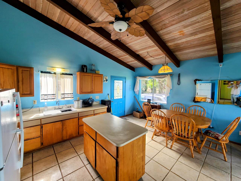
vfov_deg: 89.9
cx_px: 120
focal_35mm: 13
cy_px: 90
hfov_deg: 106.2
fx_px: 91
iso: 64
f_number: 2.2
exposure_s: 1/60
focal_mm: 2.2
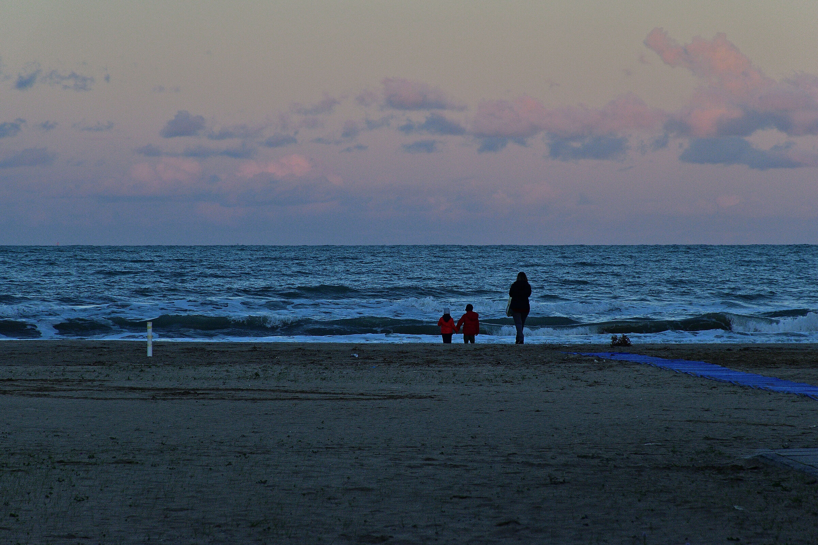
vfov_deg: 6.5
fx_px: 4771
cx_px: 409
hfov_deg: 9.8
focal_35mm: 210
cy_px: 272
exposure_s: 1/320
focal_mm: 140
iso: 400
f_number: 9
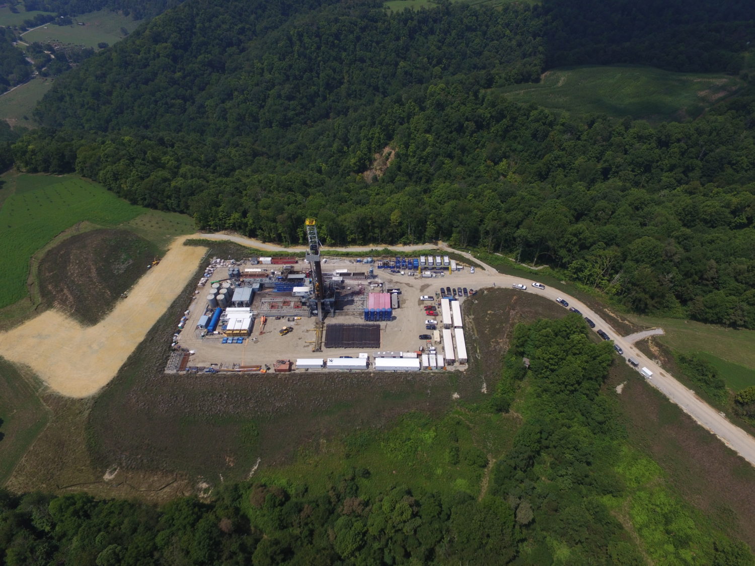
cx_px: 378
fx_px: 436
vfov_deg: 66.0
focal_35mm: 20
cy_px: 283
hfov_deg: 81.7
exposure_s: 1/1761
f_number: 2.8
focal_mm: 3.61
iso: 100
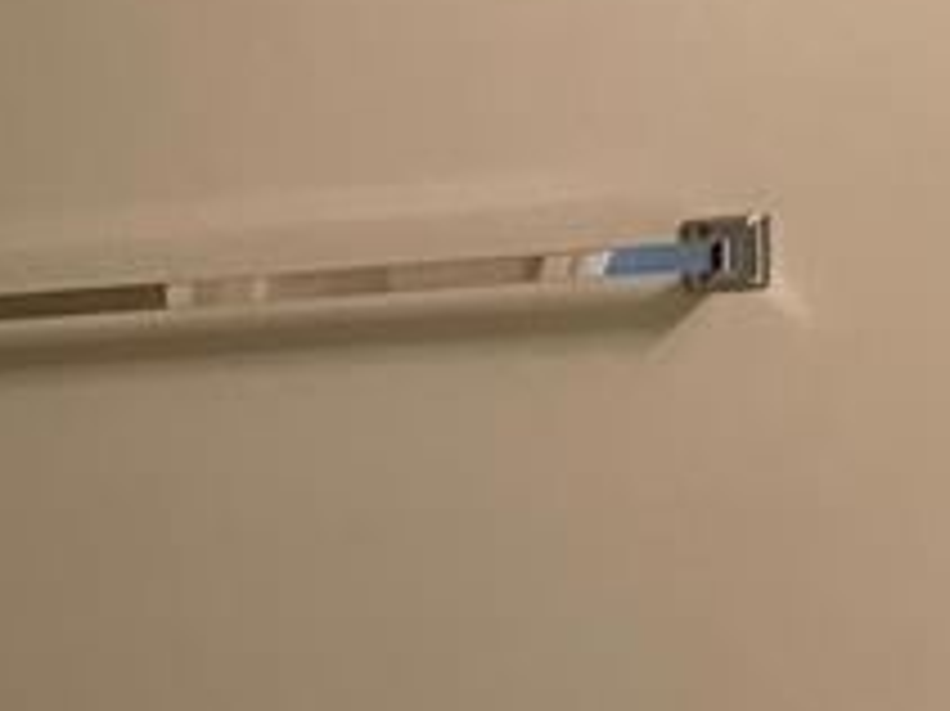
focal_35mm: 126
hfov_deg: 12.8
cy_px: 724
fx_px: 3456
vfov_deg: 11.6
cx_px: -1162
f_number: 1.8
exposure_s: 1/60
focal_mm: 4.25
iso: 100
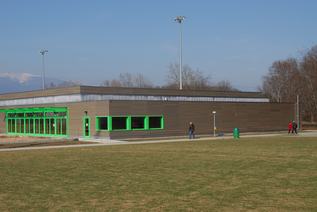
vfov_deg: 24.9
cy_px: 110
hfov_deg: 36.4
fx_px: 481
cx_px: 138
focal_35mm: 55
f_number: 9.5
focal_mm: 31
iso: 100
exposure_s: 1/320
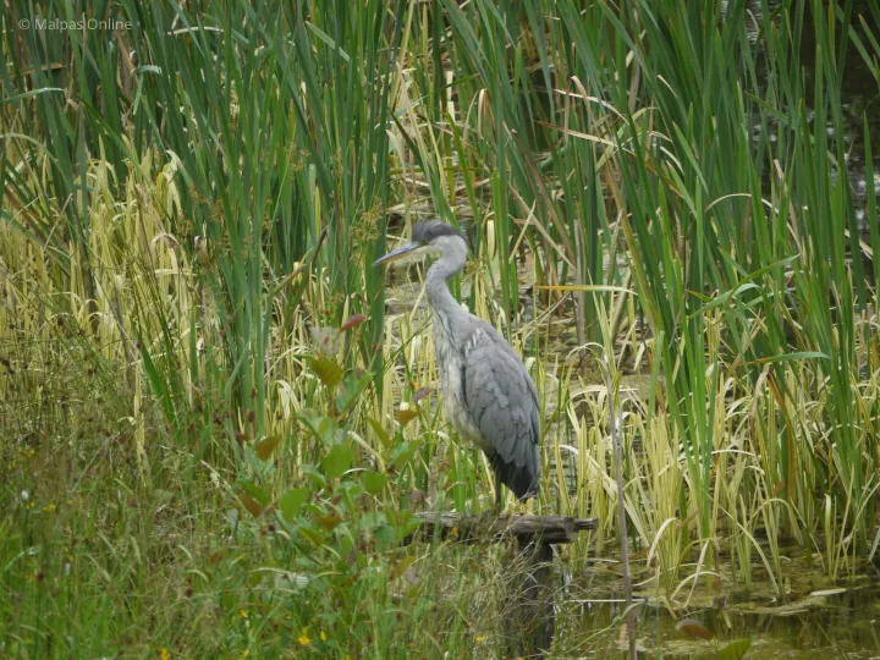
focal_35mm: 400
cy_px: 330
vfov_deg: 3.7
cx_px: 440
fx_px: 10169
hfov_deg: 5.0
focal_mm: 200
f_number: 5.6
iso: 400
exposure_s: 1/320
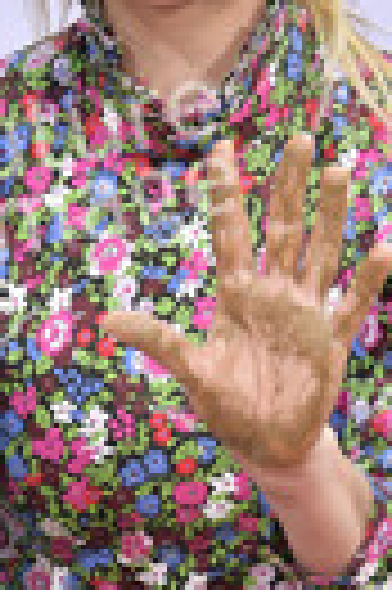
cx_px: 137
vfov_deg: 6.4
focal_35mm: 321
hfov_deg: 4.3
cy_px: 414
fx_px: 5257
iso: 160
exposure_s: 1/250
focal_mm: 105
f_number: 5.3
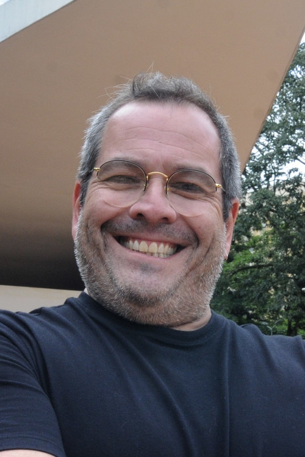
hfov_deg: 47.9
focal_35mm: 27
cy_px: 228
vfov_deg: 67.4
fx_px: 343
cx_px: 152
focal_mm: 18
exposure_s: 1/100
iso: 400
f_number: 13
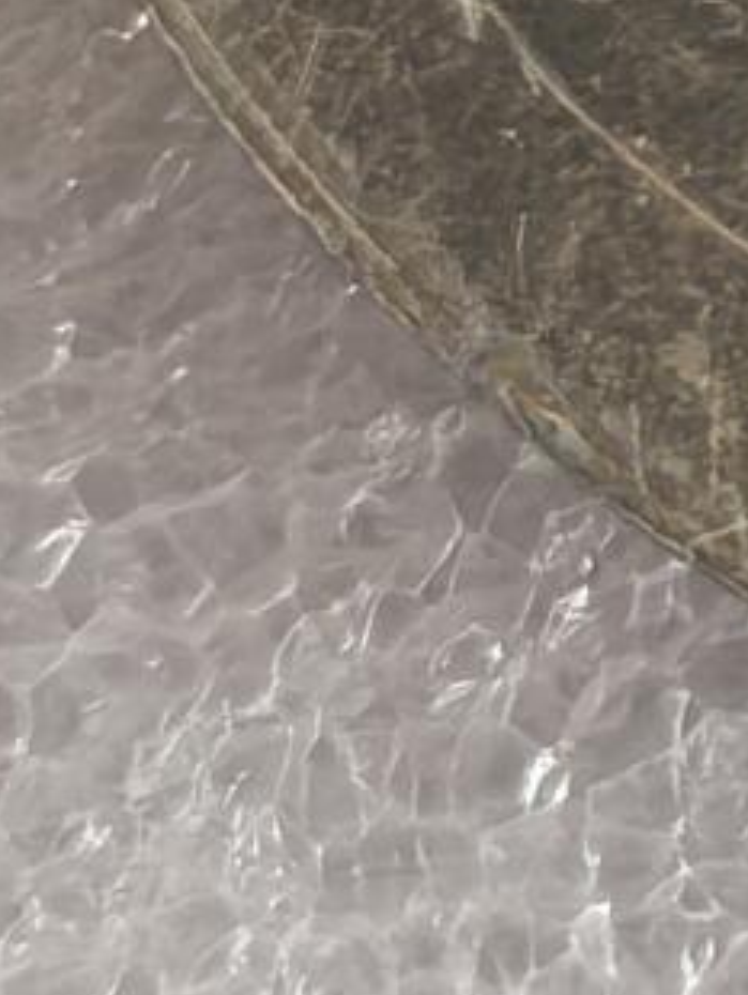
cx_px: 2022
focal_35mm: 464
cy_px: -1149
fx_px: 13350
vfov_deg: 4.2
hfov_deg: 3.2
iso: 160
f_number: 2
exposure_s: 1/100
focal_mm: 5.75
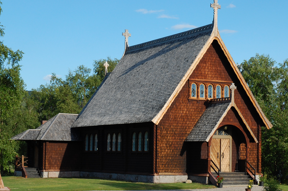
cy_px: 106
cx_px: 161
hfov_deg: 22.6
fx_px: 719
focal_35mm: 90
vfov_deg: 15.2
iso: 200
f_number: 9
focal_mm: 44
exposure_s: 1/320
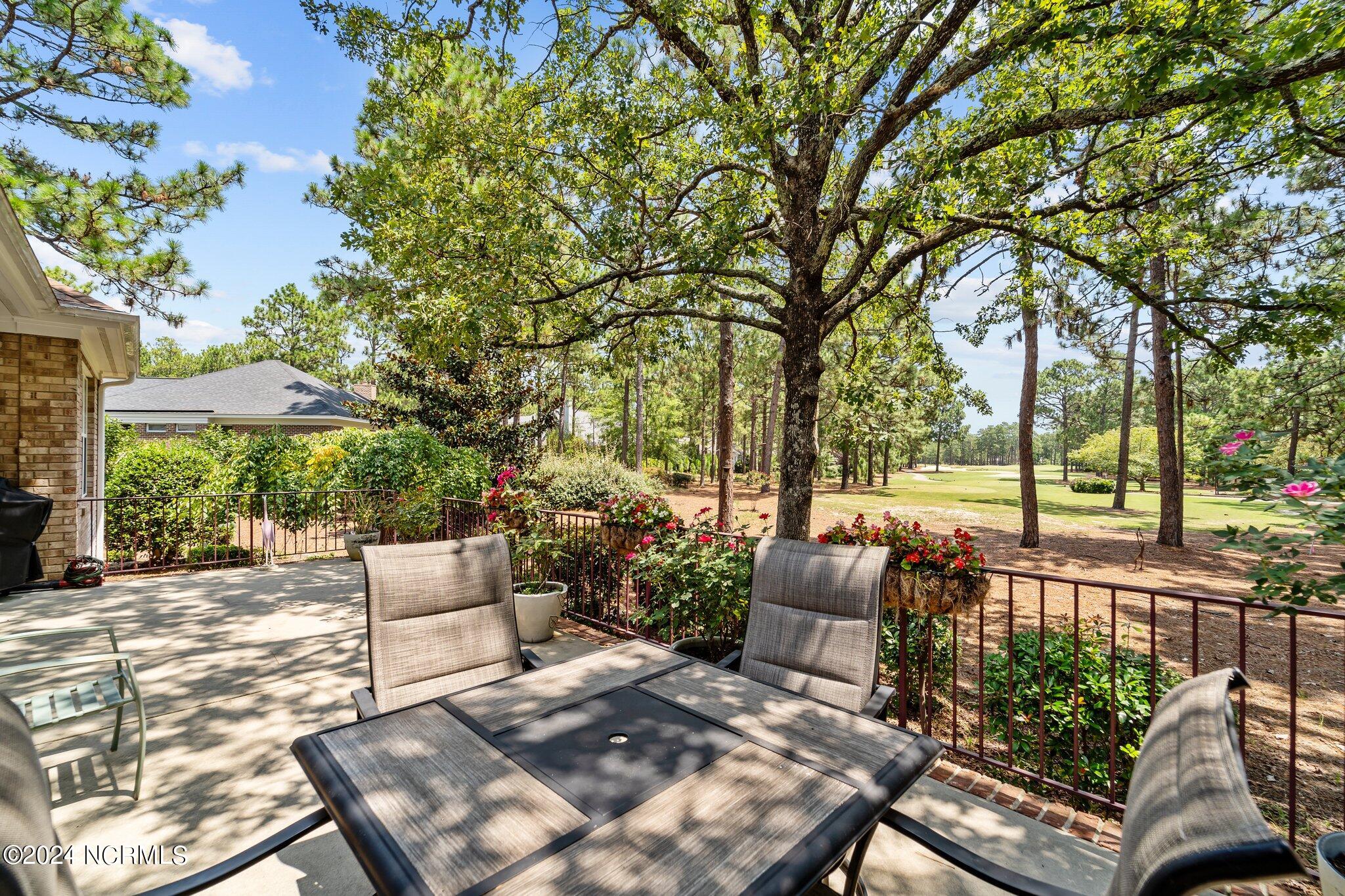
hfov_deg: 104.3
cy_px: 448
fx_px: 523
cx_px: 672
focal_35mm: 14
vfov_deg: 81.2
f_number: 8
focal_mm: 14
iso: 100
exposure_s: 1/80
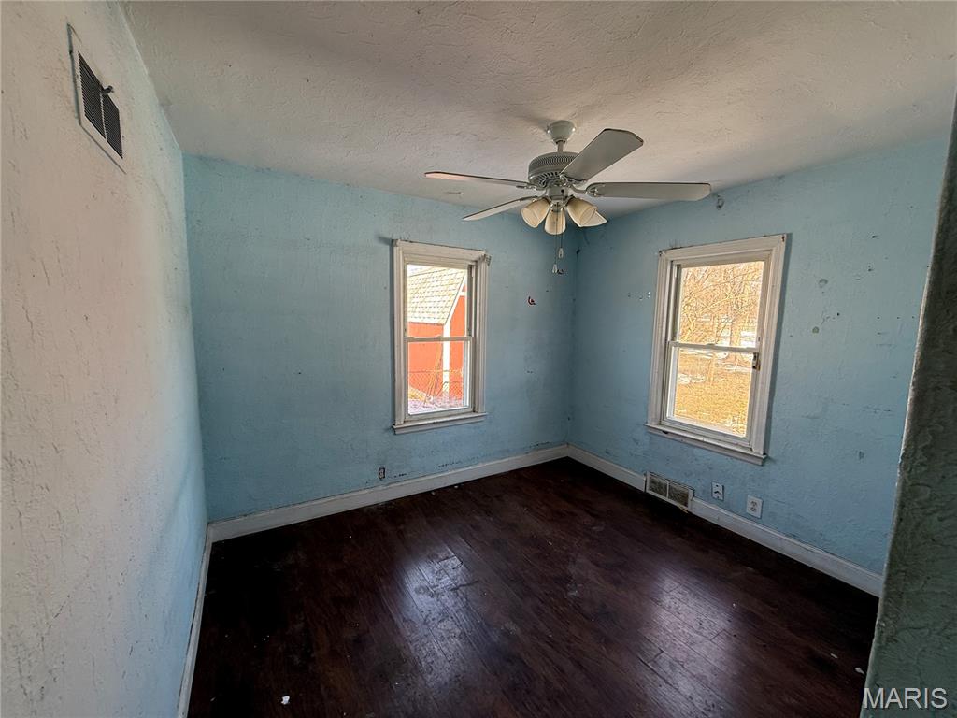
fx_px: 387
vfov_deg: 85.7
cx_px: 478
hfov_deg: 102.1
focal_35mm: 14
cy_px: 359
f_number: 2.2
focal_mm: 2.22
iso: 100
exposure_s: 1/99
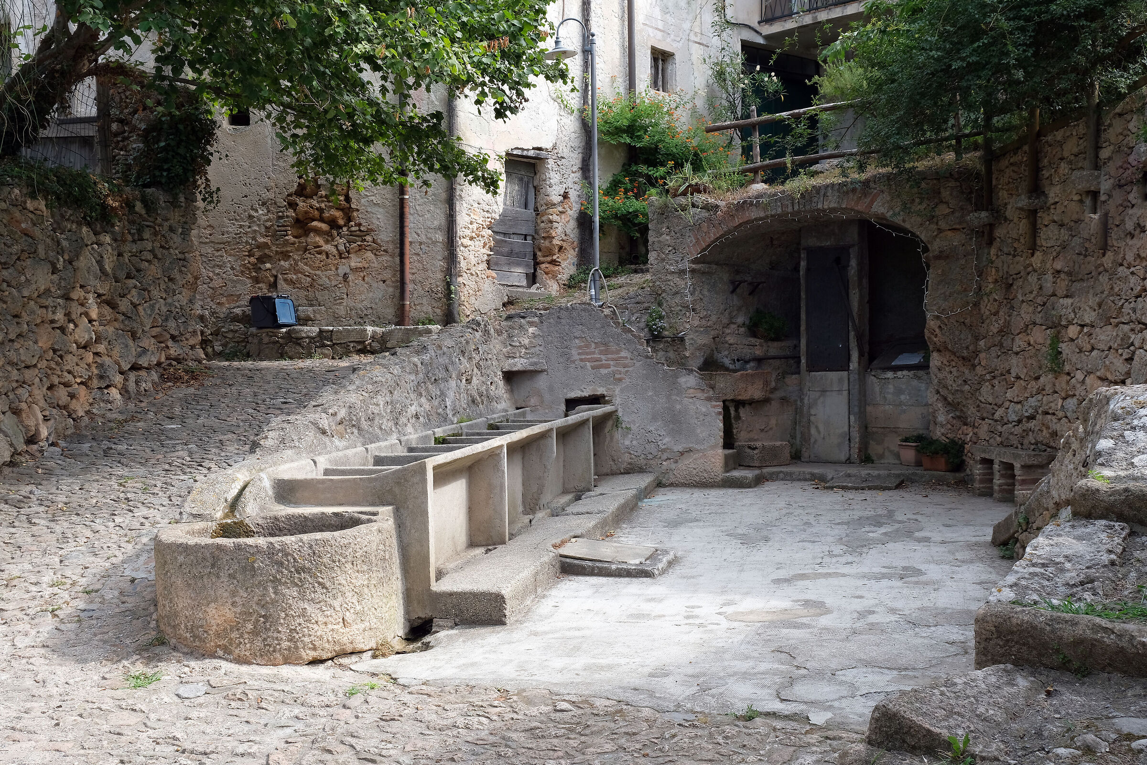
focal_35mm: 35
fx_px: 1115
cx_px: 574
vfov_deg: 37.9
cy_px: 382
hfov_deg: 54.4
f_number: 8
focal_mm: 23.3
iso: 160
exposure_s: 1/75
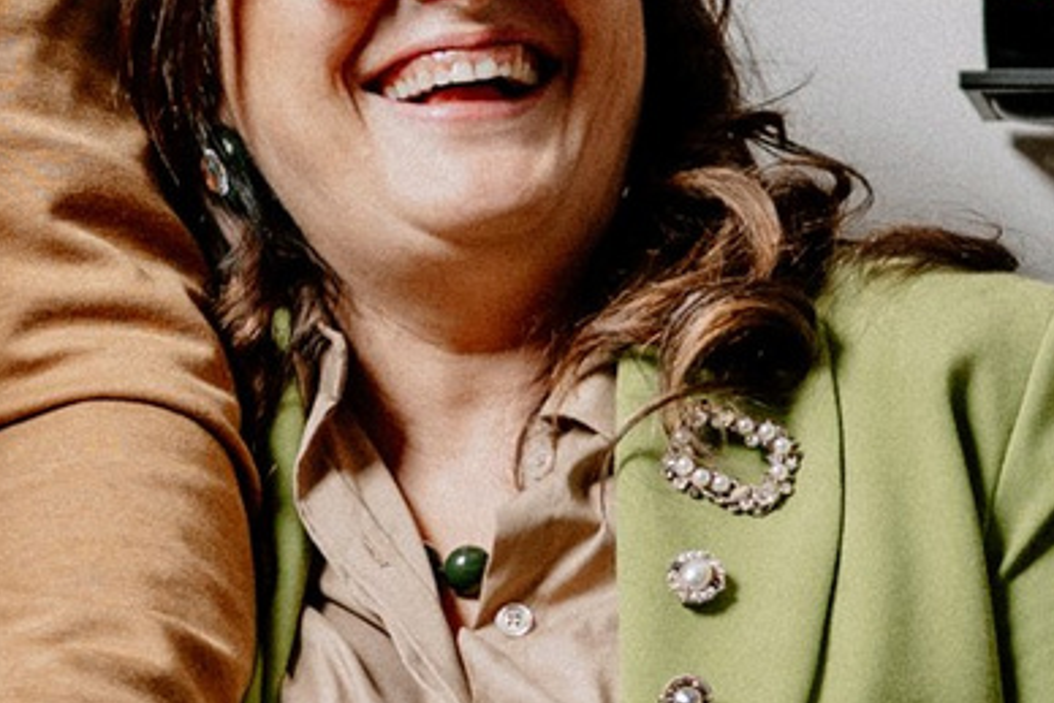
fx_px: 6765
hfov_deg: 8.8
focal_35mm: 231
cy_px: 286
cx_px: 1269
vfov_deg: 6.0
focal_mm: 35
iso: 400
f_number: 1.8
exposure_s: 1/100
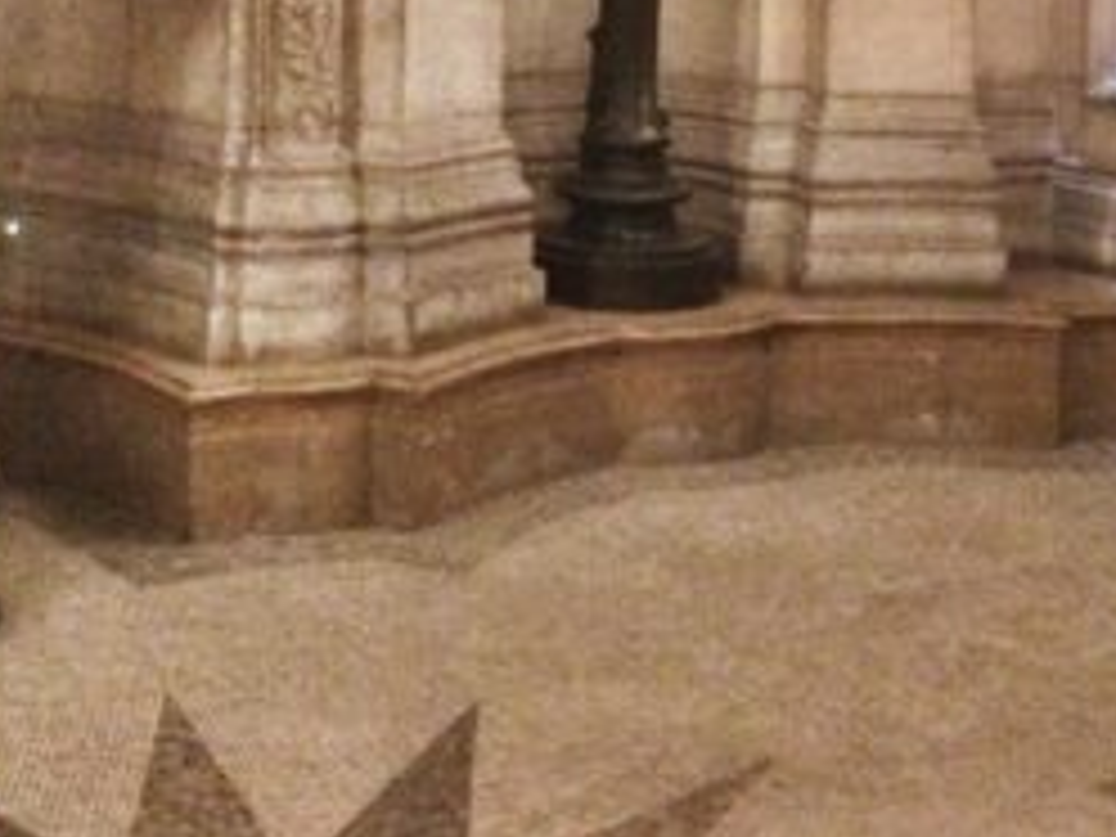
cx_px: 464
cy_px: -180
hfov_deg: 25.6
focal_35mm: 76
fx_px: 2450
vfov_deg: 18.3
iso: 800
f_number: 2.2
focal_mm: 4.15
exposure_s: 1/17
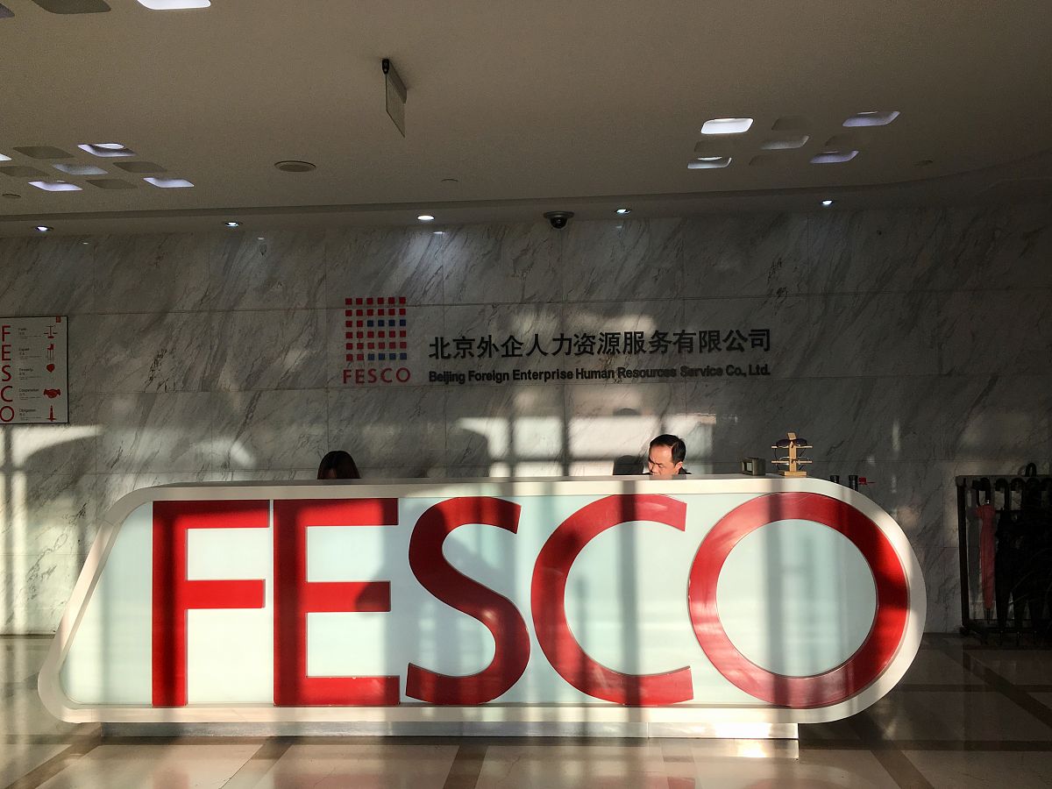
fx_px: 881
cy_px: 394
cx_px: 526
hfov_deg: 61.7
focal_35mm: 29
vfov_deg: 48.2
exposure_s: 1/746
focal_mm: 4.15
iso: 25
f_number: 2.2
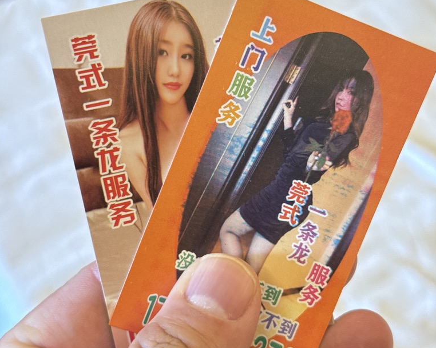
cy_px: 171
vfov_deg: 24.2
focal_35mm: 63
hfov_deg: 30.0
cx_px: 219
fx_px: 813
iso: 250
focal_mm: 6.76
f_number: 1.78
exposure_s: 1/60
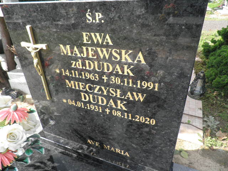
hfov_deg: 71.6
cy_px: 86
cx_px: 114
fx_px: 158
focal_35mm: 24
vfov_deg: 56.8
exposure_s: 1/250
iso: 64
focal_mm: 4.3
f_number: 3.3
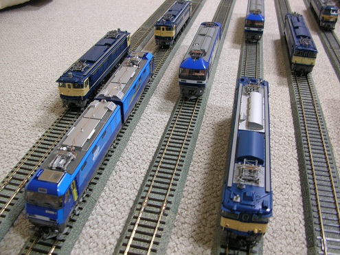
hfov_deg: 52.6
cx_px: 170
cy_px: 128
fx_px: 344
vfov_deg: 40.7
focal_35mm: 35
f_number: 2.8
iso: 76
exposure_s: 1/5.8
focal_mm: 5.8
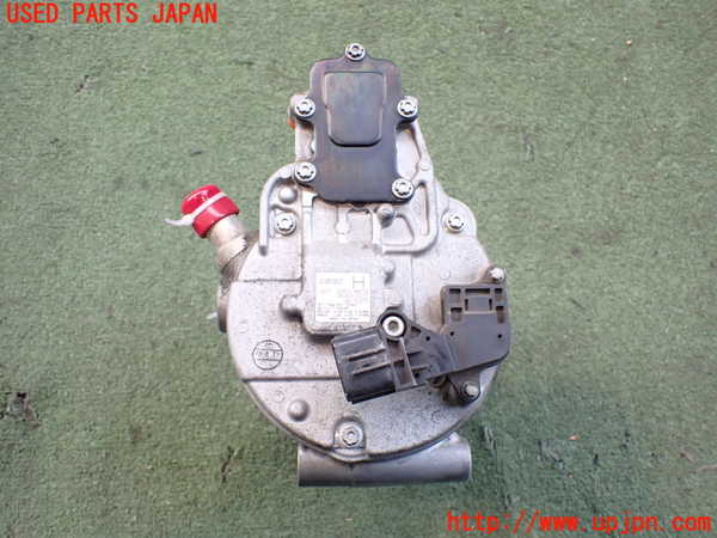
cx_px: 358
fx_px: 621
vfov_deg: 46.8
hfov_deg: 60.0
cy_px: 269
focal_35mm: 30
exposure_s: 1/125
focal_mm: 5.4
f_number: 2.3
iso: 400
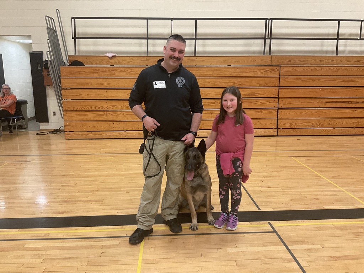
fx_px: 305
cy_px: 136
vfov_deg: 48.2
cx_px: 182
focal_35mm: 29
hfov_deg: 61.7
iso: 125
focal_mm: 3
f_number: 1.8
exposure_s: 1/60
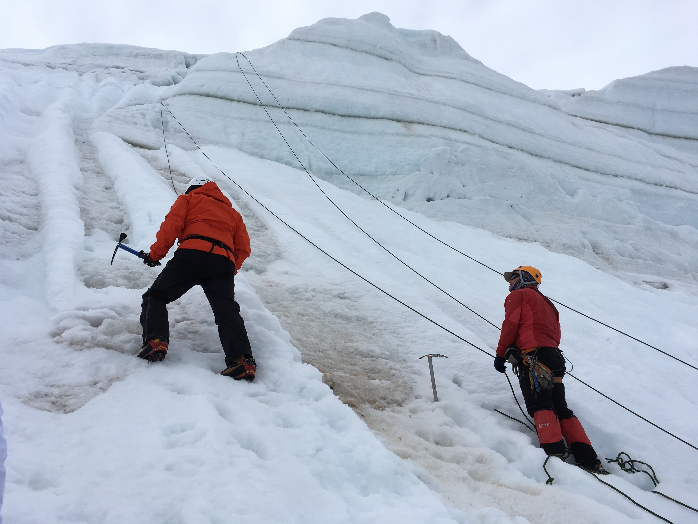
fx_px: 585
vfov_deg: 48.2
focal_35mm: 29
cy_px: 262
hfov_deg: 61.7
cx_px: 349
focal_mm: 4.15
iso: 25
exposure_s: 1/4274
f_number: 2.2
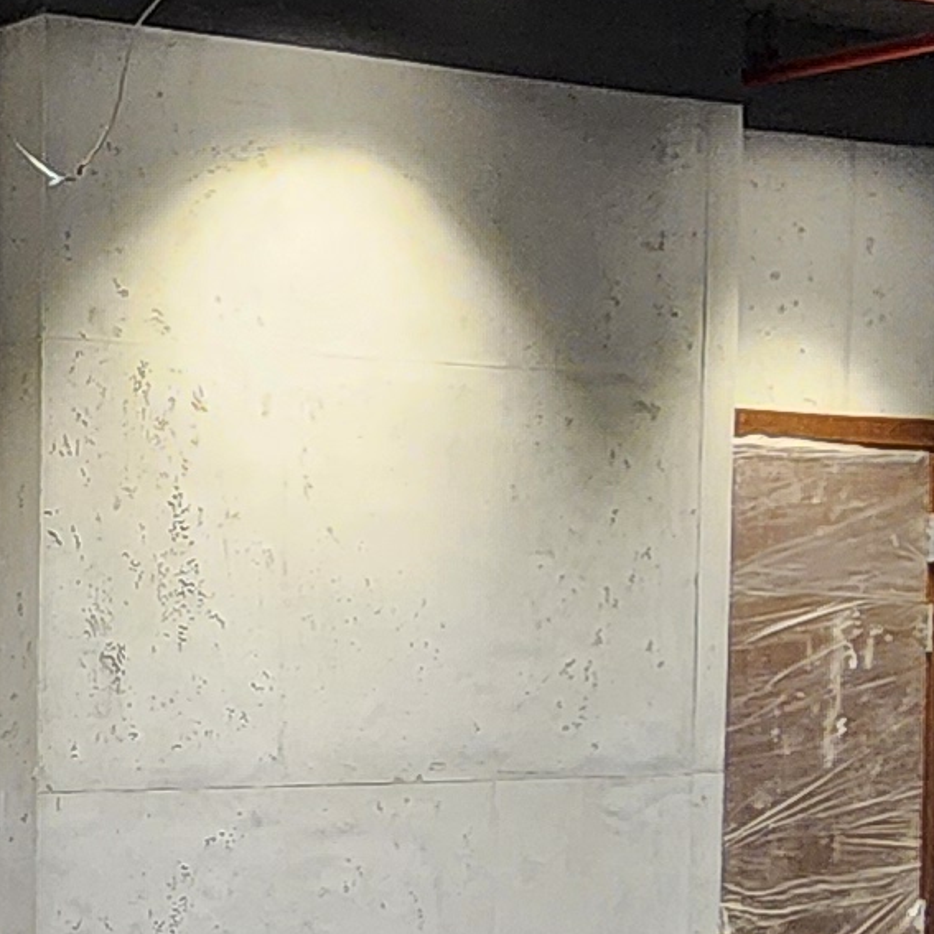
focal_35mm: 81
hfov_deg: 18.6
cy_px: 787
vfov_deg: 21.1
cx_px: -514
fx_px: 2473
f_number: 2.2
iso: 400
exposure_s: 1/50
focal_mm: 2.2
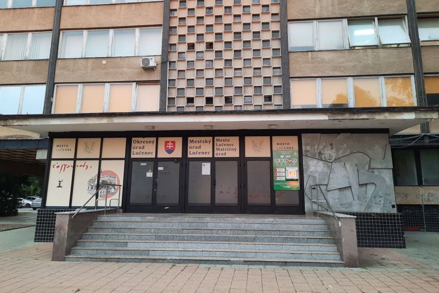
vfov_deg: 47.8
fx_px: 329
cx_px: 221
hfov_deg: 67.4
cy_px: 128
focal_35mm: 27
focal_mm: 4.6
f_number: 2
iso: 250
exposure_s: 1/50
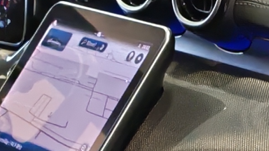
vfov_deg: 5.1
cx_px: 393
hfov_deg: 9.2
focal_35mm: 228
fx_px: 1626
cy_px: 425
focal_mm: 6.12
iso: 831
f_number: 1.9
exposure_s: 1/100
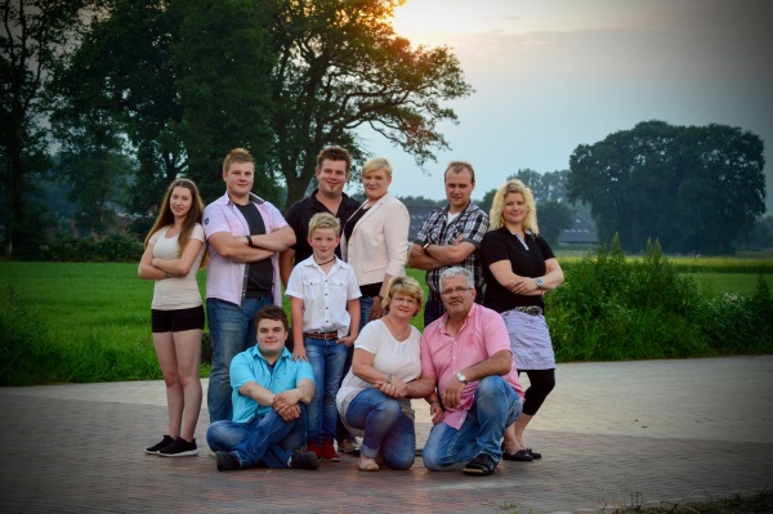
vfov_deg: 13.0
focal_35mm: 105
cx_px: 386
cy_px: 257
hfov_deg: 19.5
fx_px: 2253
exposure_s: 1/160
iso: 400
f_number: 9
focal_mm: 70
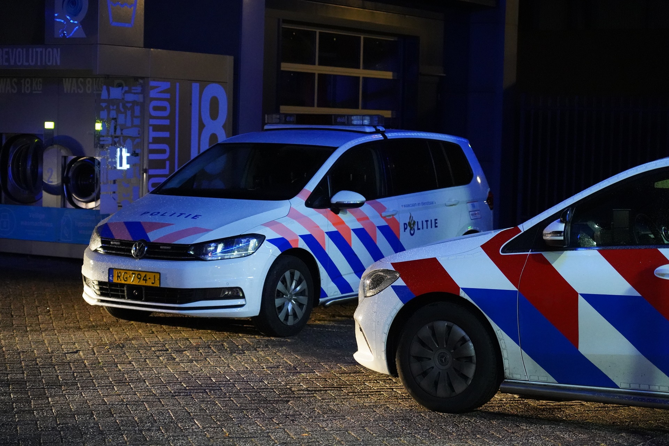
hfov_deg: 24.5
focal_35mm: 83
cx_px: 334
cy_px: 223
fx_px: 1542
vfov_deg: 16.5
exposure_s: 1/80
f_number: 4
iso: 12800
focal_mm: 83
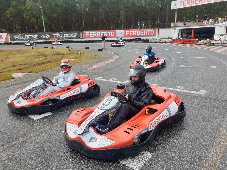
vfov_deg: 53.1
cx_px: 114
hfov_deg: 67.3
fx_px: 170
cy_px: 85
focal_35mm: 26
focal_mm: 4.3
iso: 50
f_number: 2.4
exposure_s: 1/859
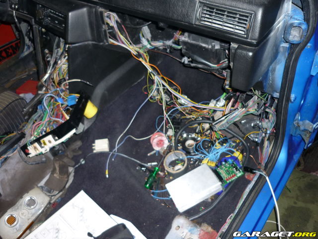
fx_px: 303
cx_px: 159
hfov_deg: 55.4
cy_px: 120
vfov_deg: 42.9
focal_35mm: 33
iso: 125
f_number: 2.8
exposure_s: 1/30
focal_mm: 5.5
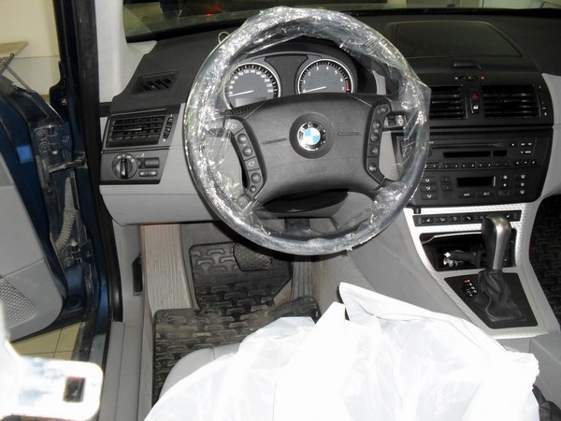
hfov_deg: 52.6
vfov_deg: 40.7
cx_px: 280
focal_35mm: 35
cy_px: 210
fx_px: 567
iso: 200
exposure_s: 1/45
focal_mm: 6.3
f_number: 3.2
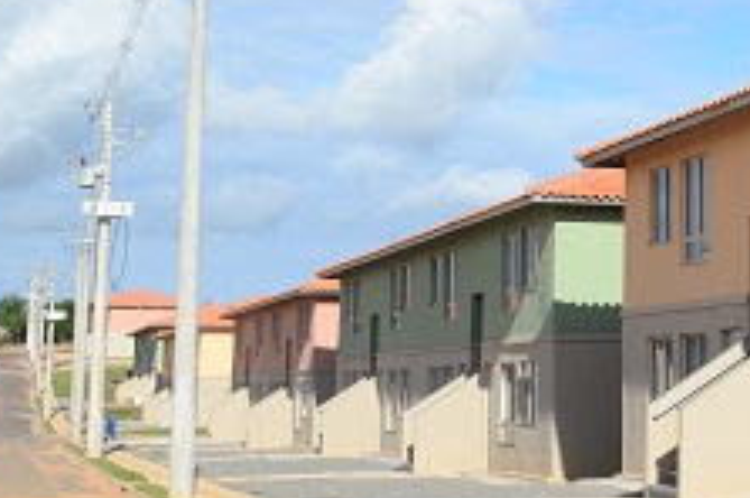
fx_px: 1789
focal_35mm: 86
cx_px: 972
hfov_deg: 21.4
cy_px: 126
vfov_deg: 15.8
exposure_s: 1/640
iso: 250
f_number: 8
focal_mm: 20
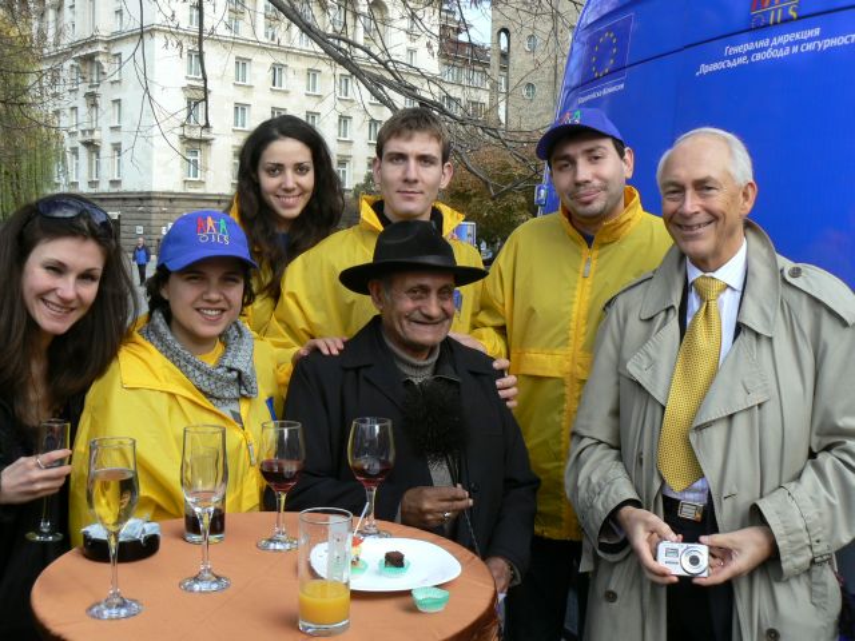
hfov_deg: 51.4
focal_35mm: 36
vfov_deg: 39.7
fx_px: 889
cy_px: 320
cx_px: 428
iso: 80
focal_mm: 6
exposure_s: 1/125
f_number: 5.6
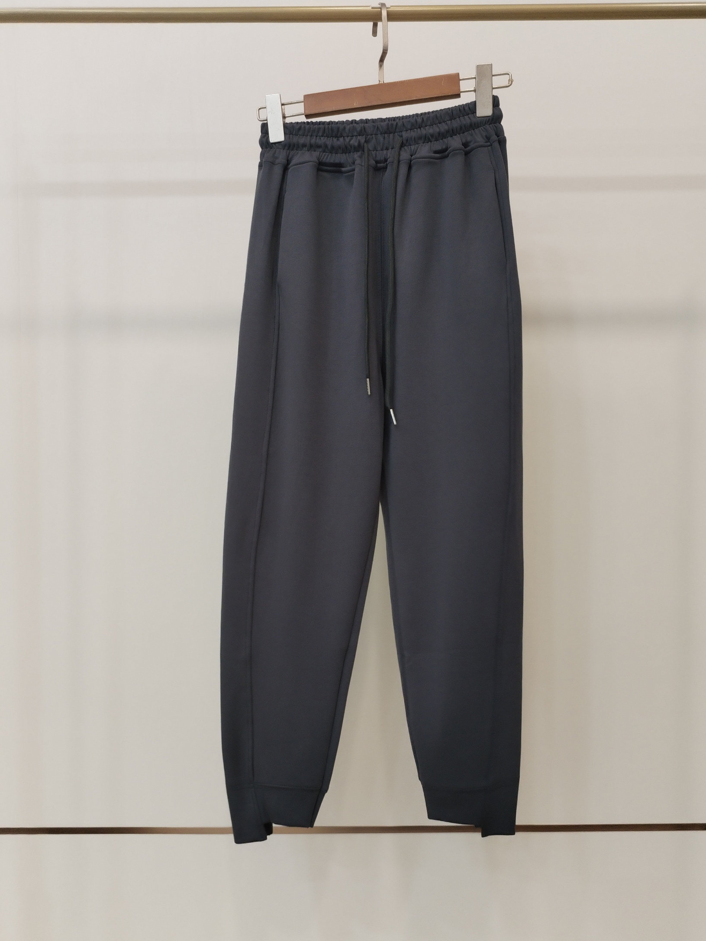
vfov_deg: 56.7
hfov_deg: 44.1
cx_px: 379
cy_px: 518
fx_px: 870
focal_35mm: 32
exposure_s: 1/60
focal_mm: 4.75
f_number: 1.8
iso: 366
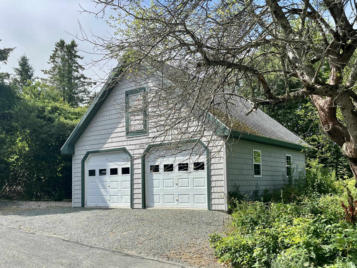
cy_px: 166
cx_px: 193
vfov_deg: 41.5
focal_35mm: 34
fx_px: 351
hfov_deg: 53.9
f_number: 1.6
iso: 50
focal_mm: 5.1
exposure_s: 1/2571
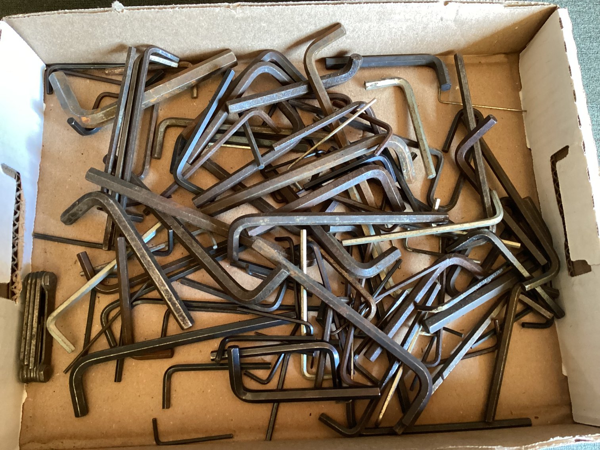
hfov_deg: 58.3
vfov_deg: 45.4
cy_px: 225
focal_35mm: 31
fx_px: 537
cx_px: 300
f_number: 2.4
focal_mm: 3.3
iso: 400
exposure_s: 1/50
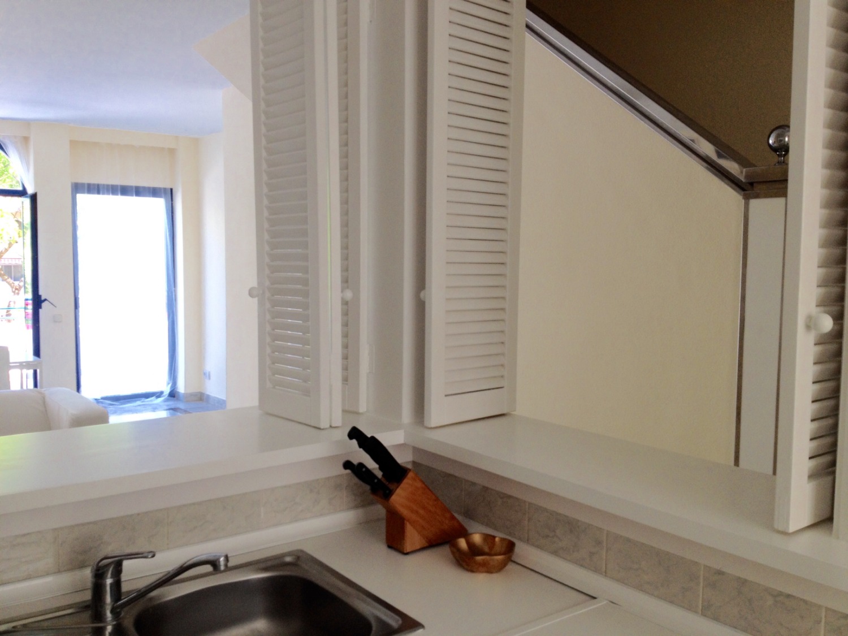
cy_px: 318
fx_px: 857
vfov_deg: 40.7
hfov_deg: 52.6
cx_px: 424
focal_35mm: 35
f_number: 2.4
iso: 64
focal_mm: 4.28
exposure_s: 1/60
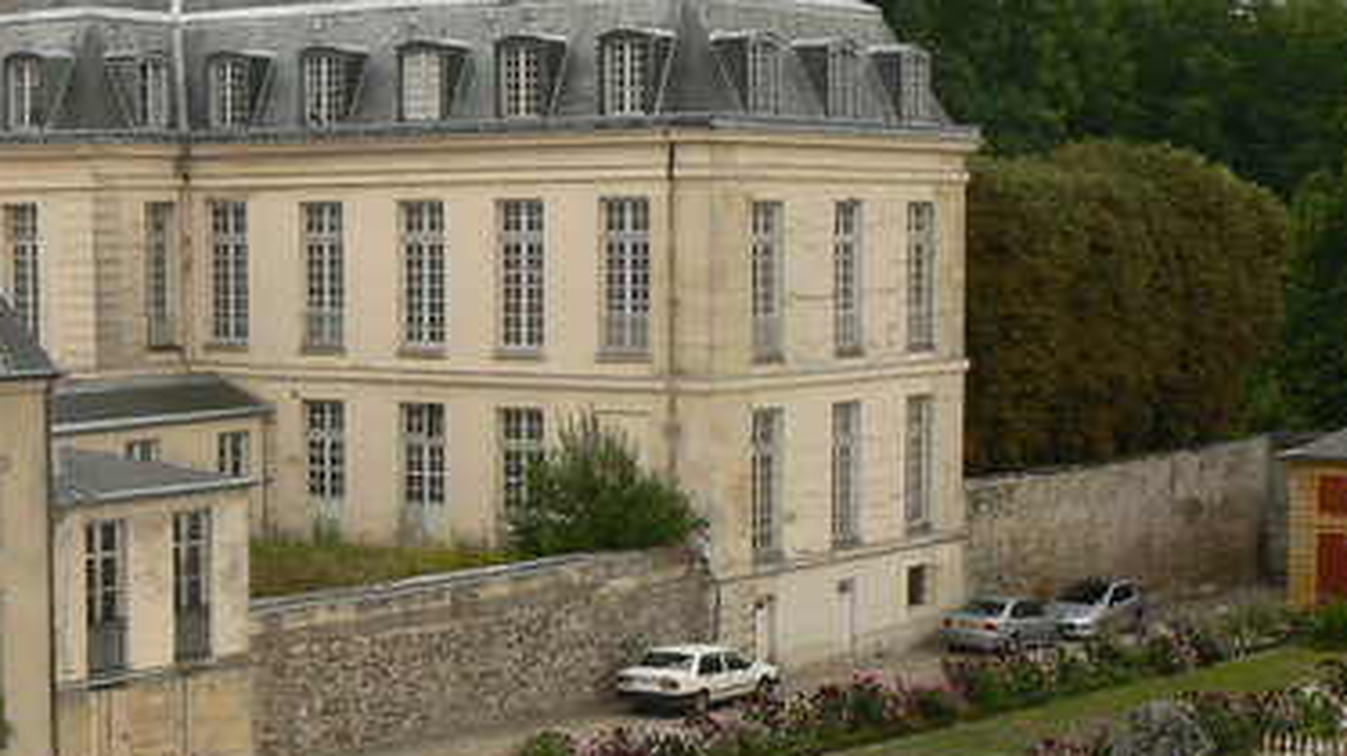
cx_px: 364
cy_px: 533
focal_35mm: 84
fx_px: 2999
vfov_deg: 14.3
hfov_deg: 25.1
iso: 80
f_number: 5.6
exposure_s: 1/320
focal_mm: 6
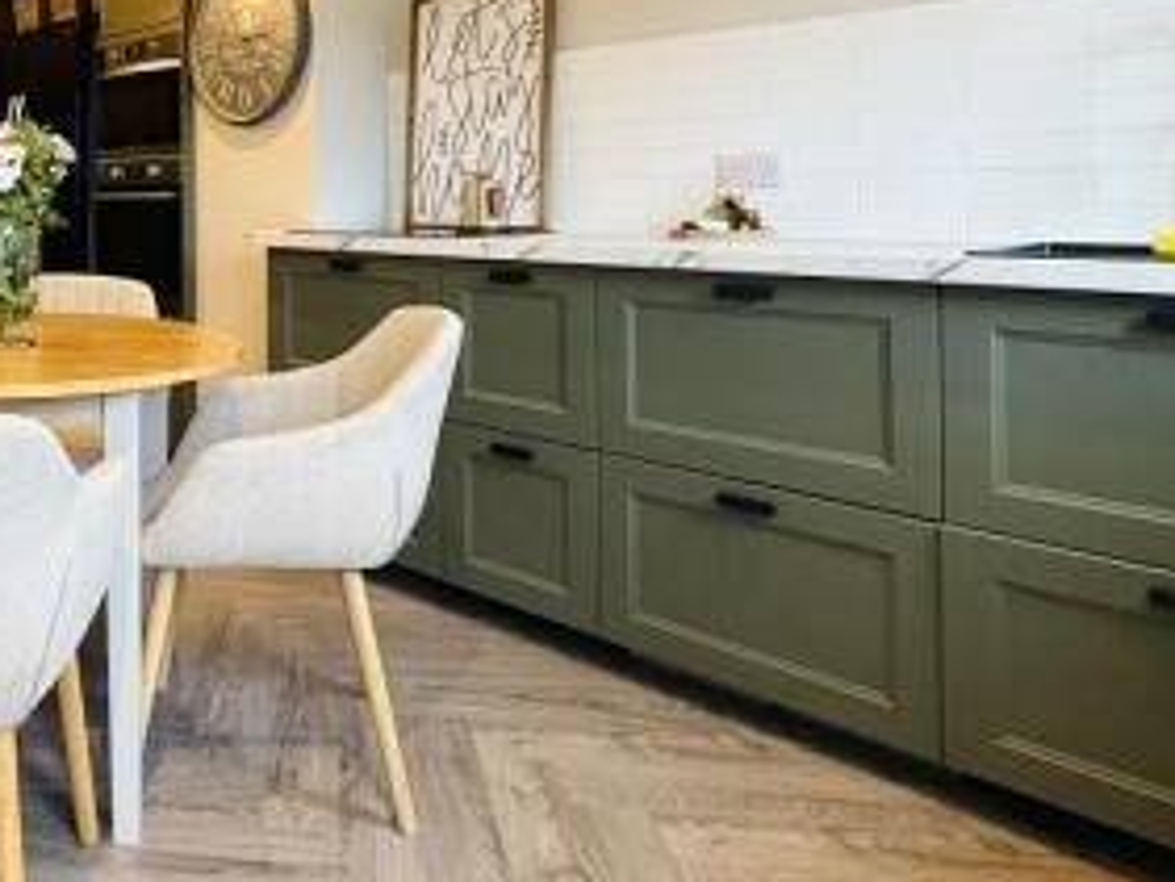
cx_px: 190
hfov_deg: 55.9
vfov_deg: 46.0
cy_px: 190
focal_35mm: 29
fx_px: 985
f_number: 2.2
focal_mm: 2.22
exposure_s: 1/64
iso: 320
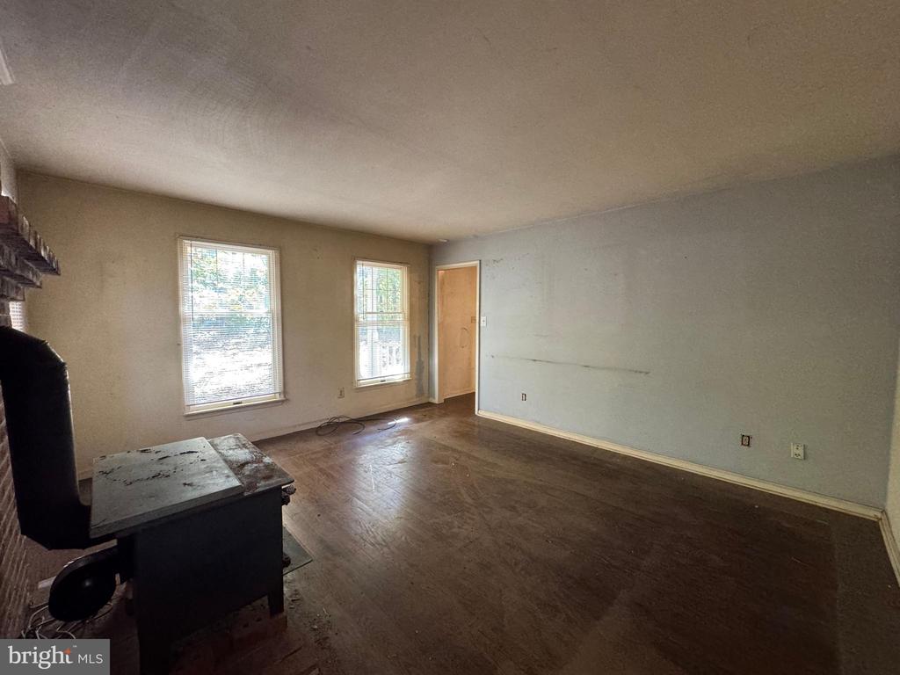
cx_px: 450
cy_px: 338
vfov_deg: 85.7
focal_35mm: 14
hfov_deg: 102.1
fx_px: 364
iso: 500
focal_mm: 2.22
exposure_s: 1/60
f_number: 2.2
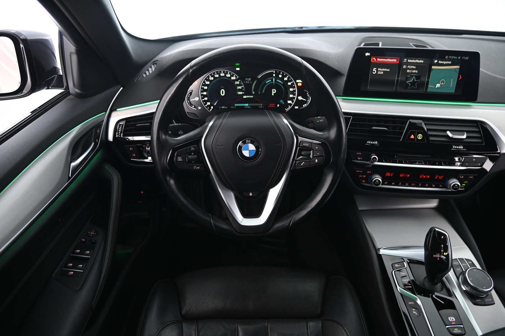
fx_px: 336
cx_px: 252
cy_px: 168
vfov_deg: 53.1
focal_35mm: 24
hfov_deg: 73.8
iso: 2000
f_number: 4
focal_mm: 24
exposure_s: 1/13
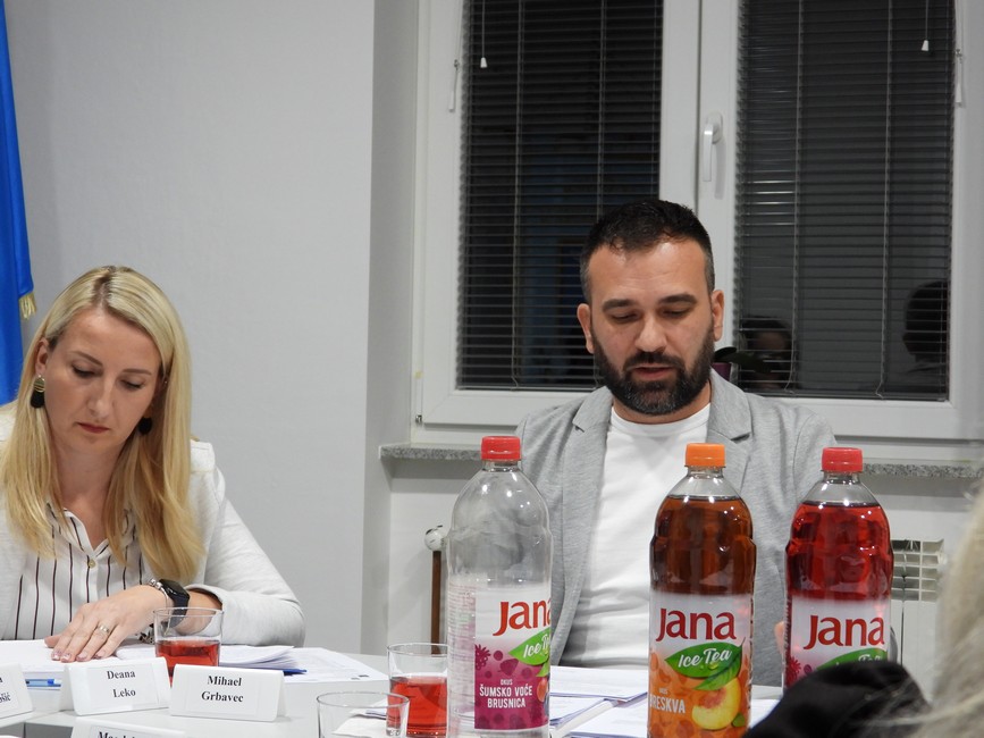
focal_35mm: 75
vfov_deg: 19.6
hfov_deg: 26.0
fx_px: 2132
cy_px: 369
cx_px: 492
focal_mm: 13.5
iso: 400
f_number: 3.5
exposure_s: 1/50
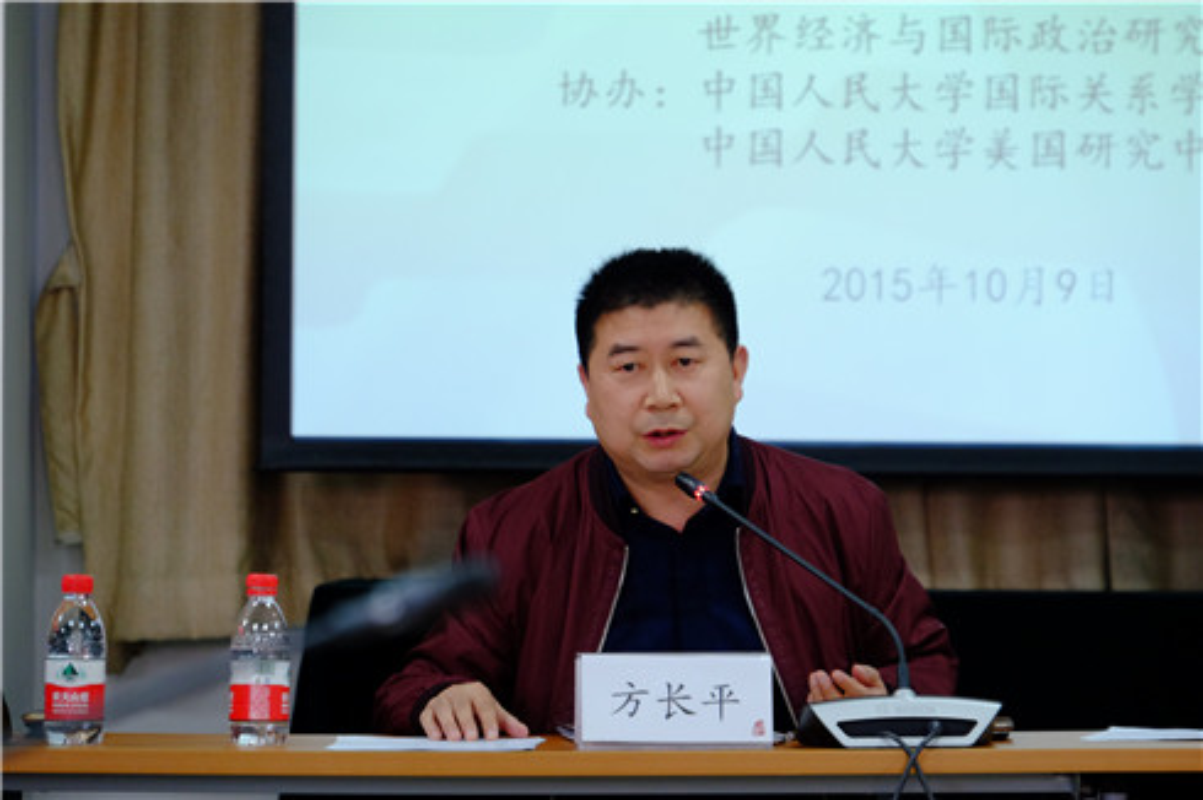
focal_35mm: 174
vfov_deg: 7.9
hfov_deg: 11.8
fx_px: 5810
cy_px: 400
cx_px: 602
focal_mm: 116.1
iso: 2500
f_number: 5.6
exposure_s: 1/80
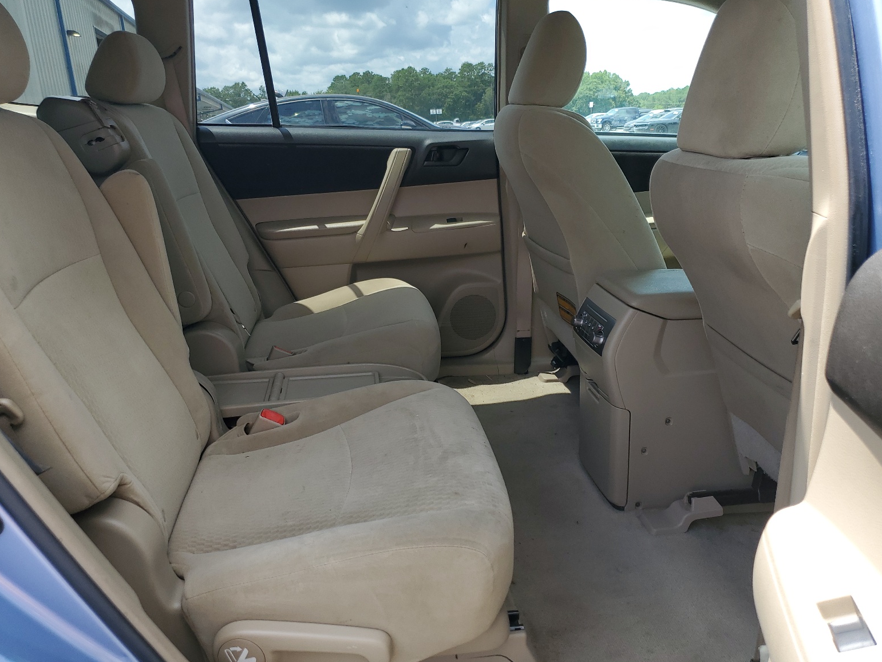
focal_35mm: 27
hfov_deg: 65.3
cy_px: 336
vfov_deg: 51.4
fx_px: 688
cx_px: 438
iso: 50
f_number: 1.5
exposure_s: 1/769
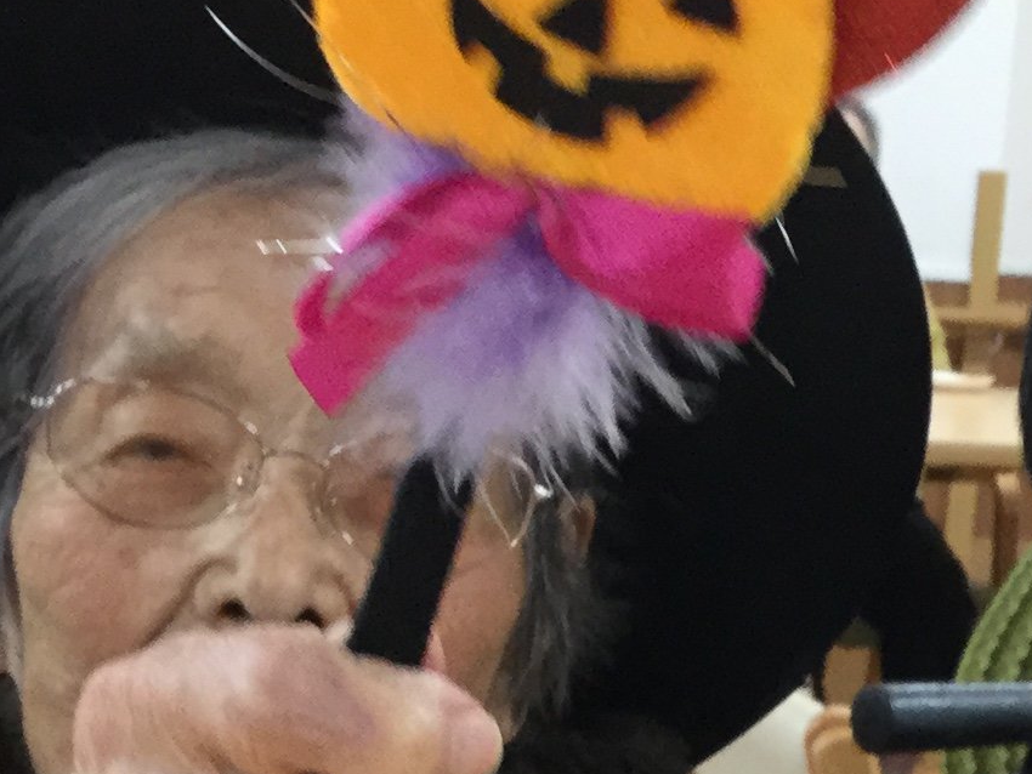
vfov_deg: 12.0
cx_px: 600
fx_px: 3549
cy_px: 1064
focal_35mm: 119
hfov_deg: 16.5
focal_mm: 3.3
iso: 80
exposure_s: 1/30
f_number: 2.4
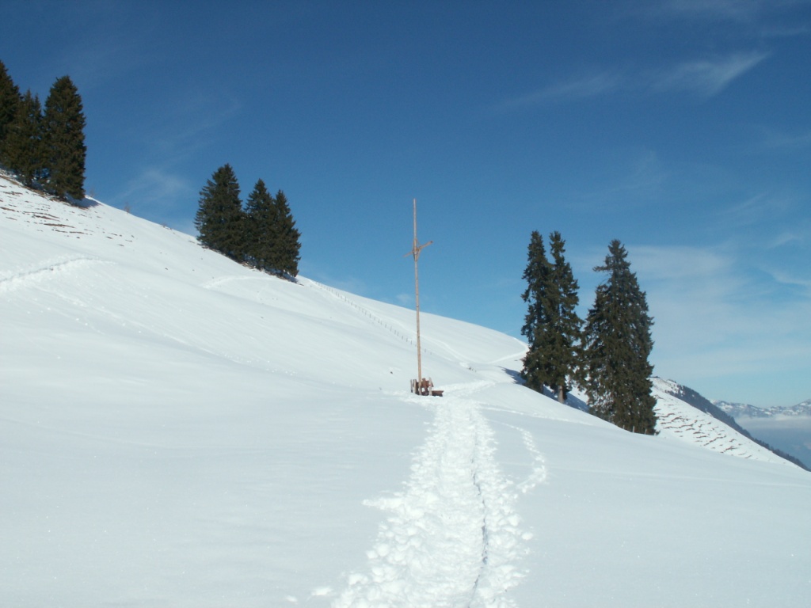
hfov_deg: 52.6
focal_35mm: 35
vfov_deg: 40.7
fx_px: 820
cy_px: 304
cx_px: 406
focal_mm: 5.86
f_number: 8
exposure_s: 1/400
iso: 50
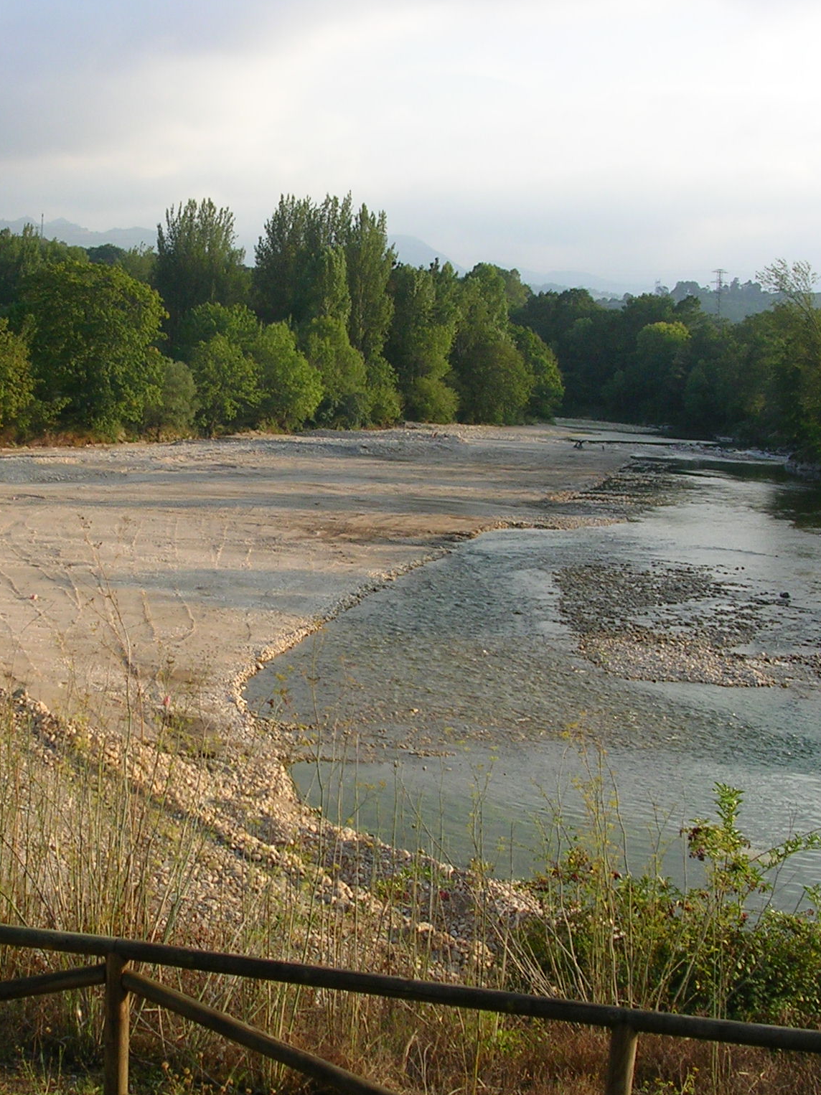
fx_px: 1613
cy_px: 547
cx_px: 222
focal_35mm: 51
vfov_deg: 37.5
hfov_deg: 28.2
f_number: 5.6
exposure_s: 1/115
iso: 50
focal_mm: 5.8
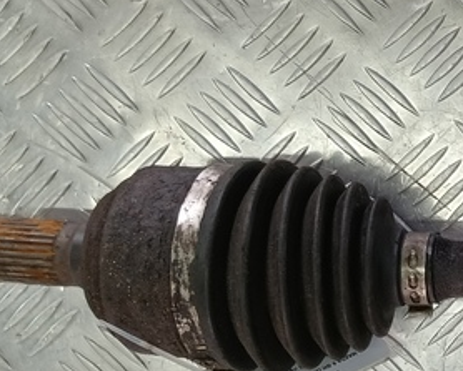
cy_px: 296
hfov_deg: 17.6
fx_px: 1331
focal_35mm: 97
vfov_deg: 15.8
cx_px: 703
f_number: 1.6
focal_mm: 4.11
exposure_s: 1/100
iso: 116
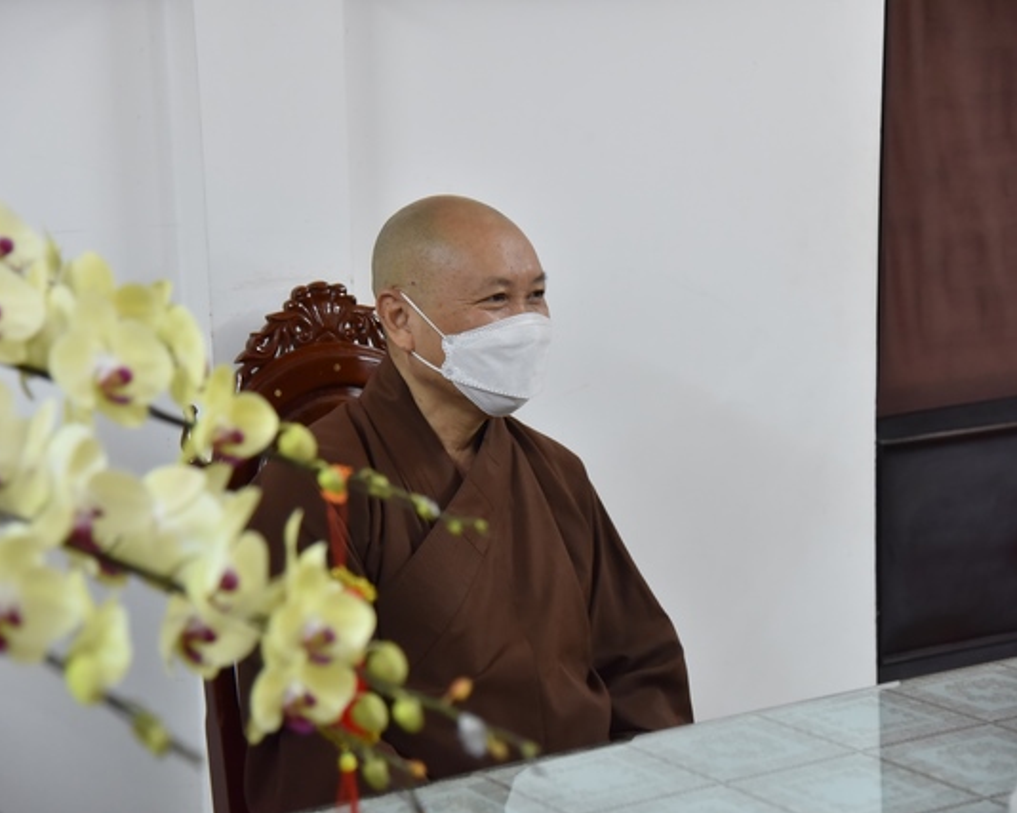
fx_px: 2408
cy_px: 409
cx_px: 497
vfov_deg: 19.2
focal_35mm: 80
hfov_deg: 23.9
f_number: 4
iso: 2500
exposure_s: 1/80
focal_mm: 70
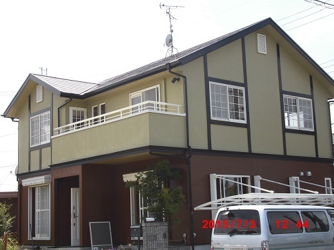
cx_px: 167
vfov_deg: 29.1
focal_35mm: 50
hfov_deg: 38.2
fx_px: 482
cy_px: 125
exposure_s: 1/320
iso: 64
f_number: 4
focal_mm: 8.85
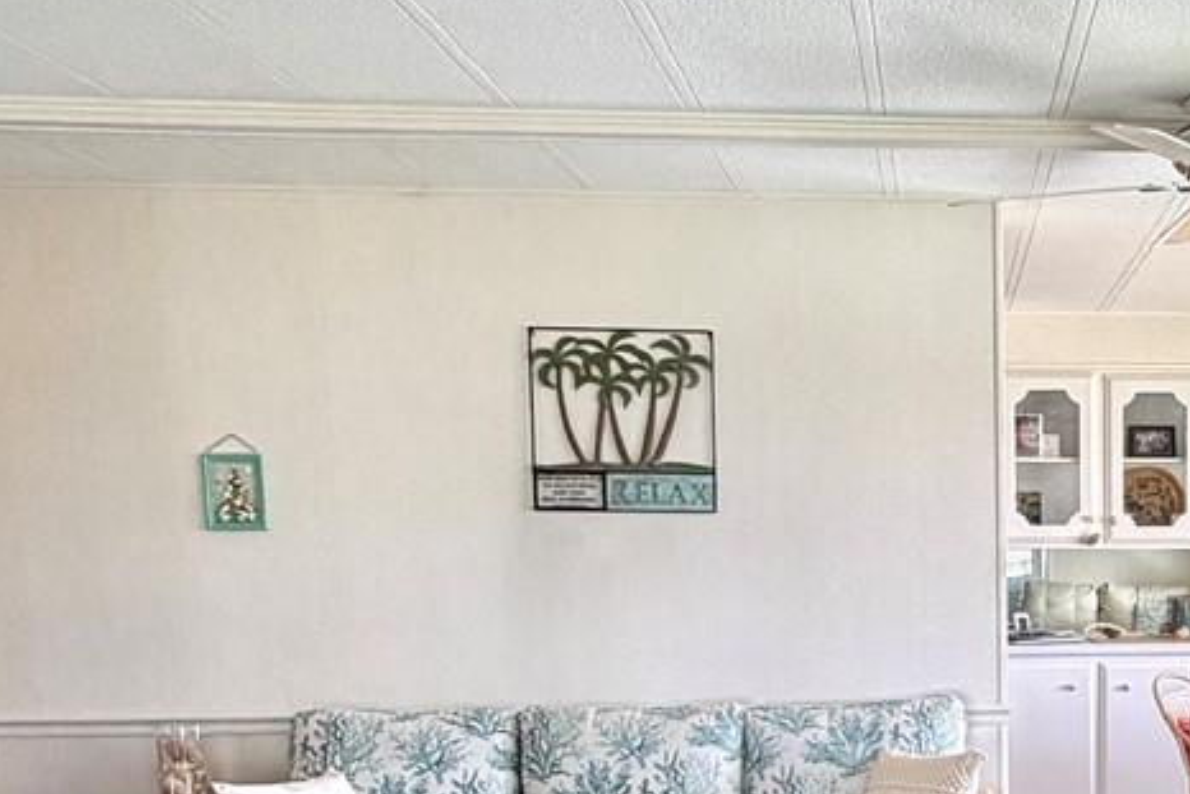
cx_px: 1090
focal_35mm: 50
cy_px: 761
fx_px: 1653
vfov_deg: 25.9
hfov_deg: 36.9
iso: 100
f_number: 2.2
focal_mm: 2.22
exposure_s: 1/120
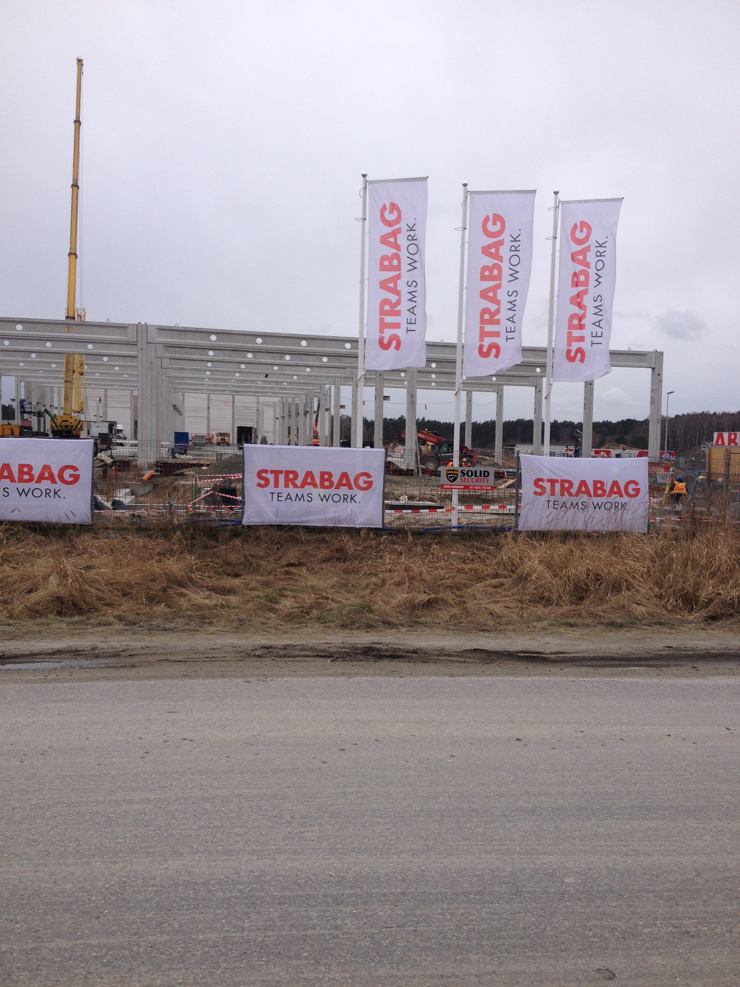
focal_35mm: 35
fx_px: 998
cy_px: 494
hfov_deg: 40.7
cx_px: 370
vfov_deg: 52.6
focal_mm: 4.28
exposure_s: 1/986
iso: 50
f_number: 2.4
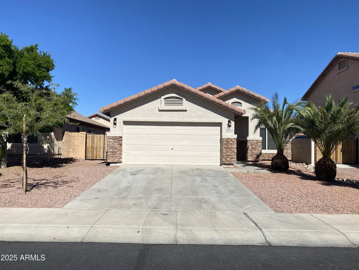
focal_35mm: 26
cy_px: 135
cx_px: 180
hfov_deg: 67.3
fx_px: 270
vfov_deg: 53.1
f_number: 1.8
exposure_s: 1/4808
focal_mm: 4.25
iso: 32
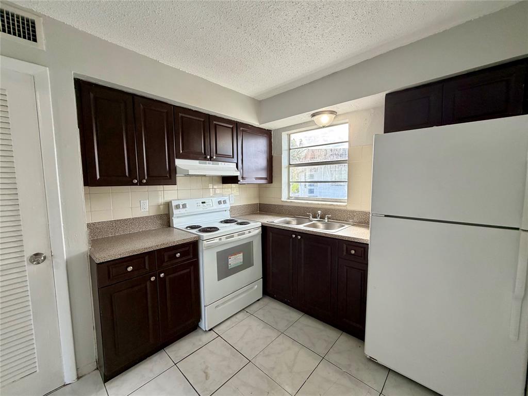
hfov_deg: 102.1
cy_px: 198
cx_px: 264
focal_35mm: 14
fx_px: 214
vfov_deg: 85.7
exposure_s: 1/121
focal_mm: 2.22
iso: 200
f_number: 2.2
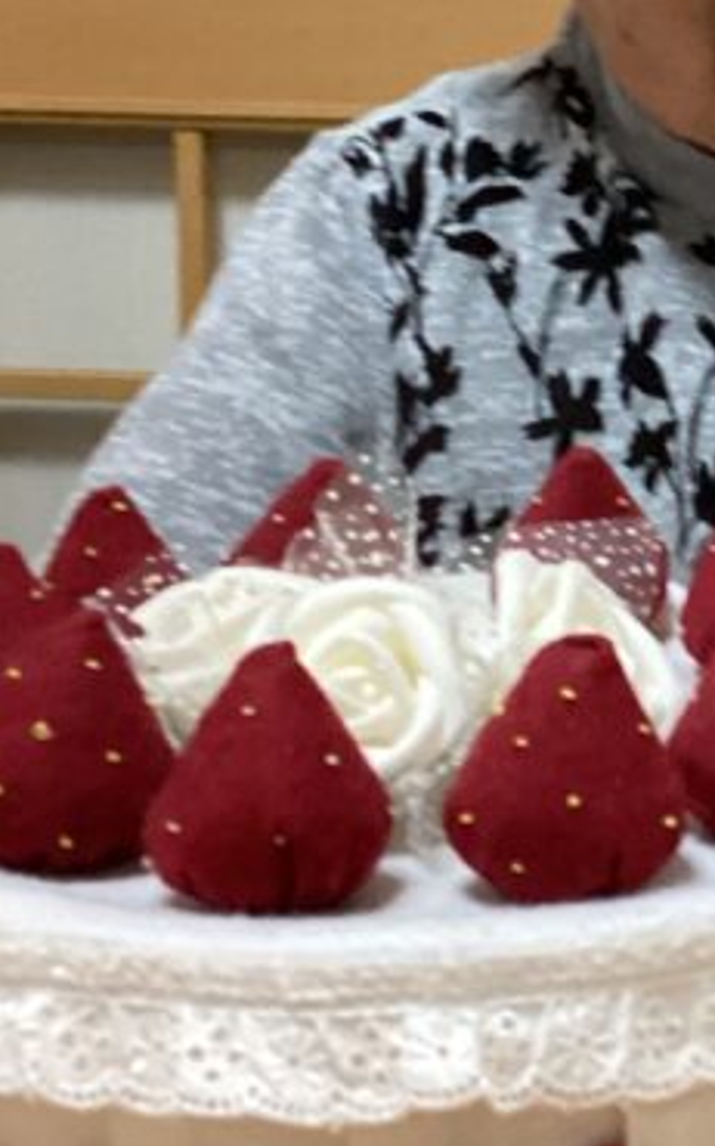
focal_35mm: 91
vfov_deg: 22.6
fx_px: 2839
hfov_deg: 13.7
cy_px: 319
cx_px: 987
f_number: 2.4
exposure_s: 1/60
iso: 400
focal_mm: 3.3
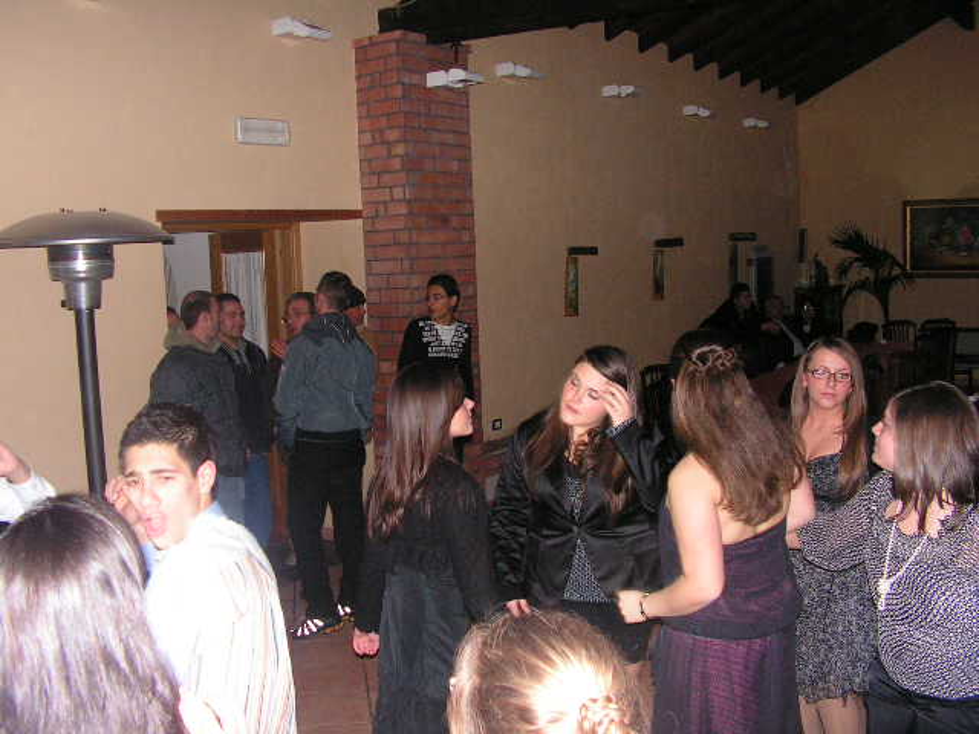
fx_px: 1018
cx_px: 490
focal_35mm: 36
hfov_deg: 51.4
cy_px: 367
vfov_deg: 39.7
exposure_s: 1/40
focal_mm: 6
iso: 200
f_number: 3.2
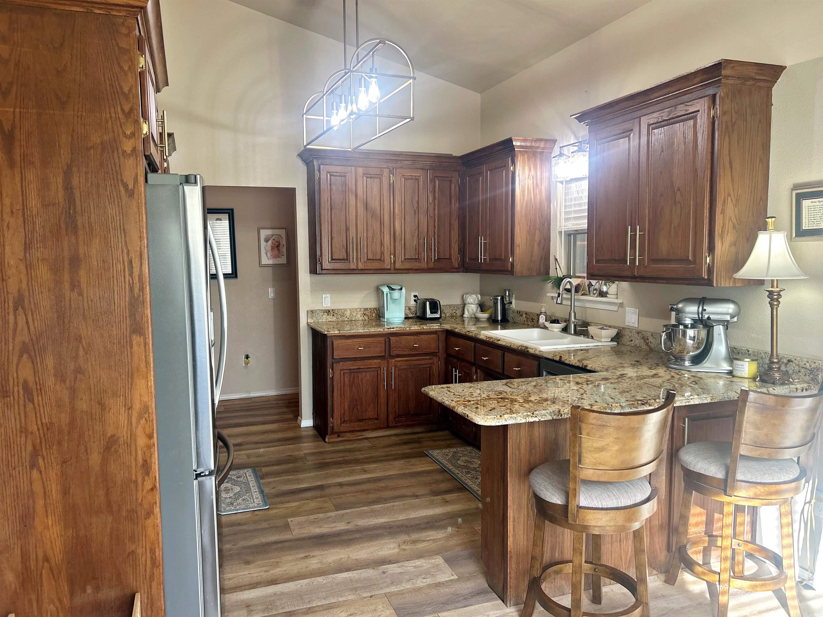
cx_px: 412
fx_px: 618
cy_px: 308
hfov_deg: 67.3
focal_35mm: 26
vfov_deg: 53.1
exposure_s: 1/120
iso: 100
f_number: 1.5
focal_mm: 5.7
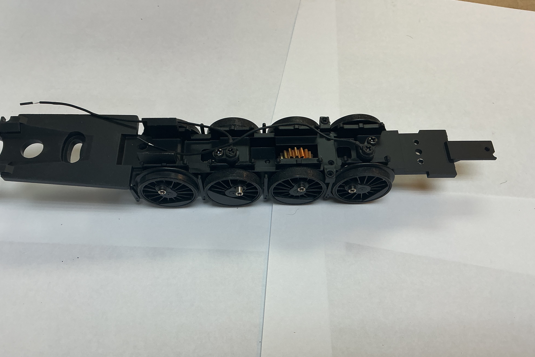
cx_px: 265
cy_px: 195
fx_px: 461
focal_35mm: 31
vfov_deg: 42.3
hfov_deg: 60.3
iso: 25
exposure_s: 1/100
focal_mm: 3
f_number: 1.8
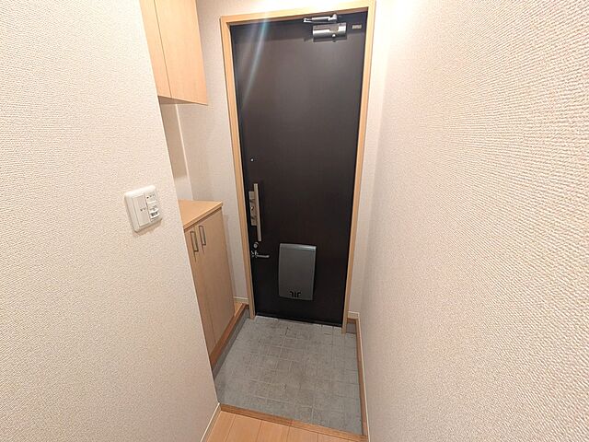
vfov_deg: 85.7
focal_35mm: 14
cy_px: 221
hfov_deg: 102.1
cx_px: 294
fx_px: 238
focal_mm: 1.83
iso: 172
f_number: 2.2
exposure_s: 1/24
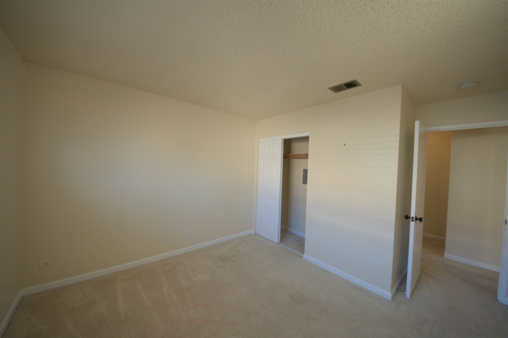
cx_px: 254
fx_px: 169
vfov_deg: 89.9
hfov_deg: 112.6
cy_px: 169
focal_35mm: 12
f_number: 4.5
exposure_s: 1/125
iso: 800
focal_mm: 8
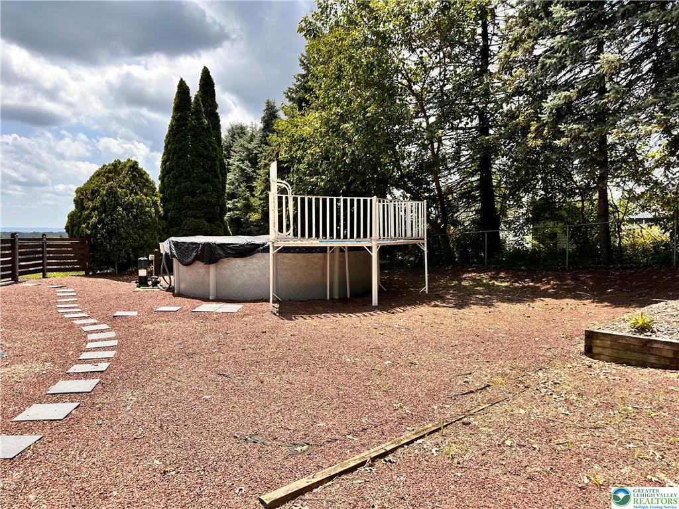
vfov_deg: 56.8
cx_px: 340
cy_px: 254
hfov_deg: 71.6
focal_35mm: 24
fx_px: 471
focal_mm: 6.86
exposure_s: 1/2525
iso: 80
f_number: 1.78
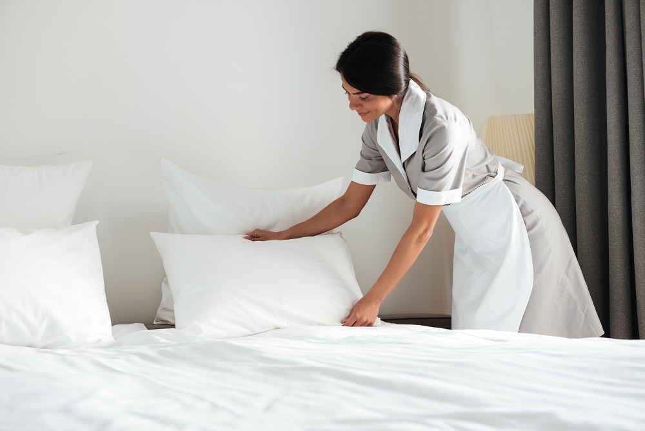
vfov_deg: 27.0
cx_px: 322
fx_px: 896
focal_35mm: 50
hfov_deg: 39.6
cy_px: 216
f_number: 4.5
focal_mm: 50
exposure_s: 1/160
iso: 400
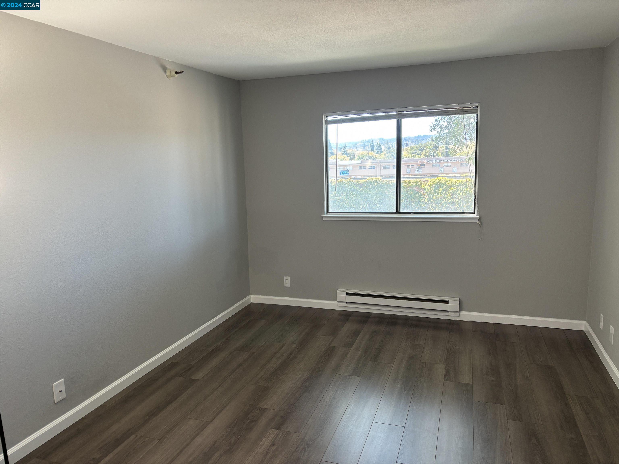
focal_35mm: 26
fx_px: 465
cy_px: 232
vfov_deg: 53.1
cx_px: 310
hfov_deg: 67.3
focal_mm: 5.96
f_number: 1.6
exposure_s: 1/60
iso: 100
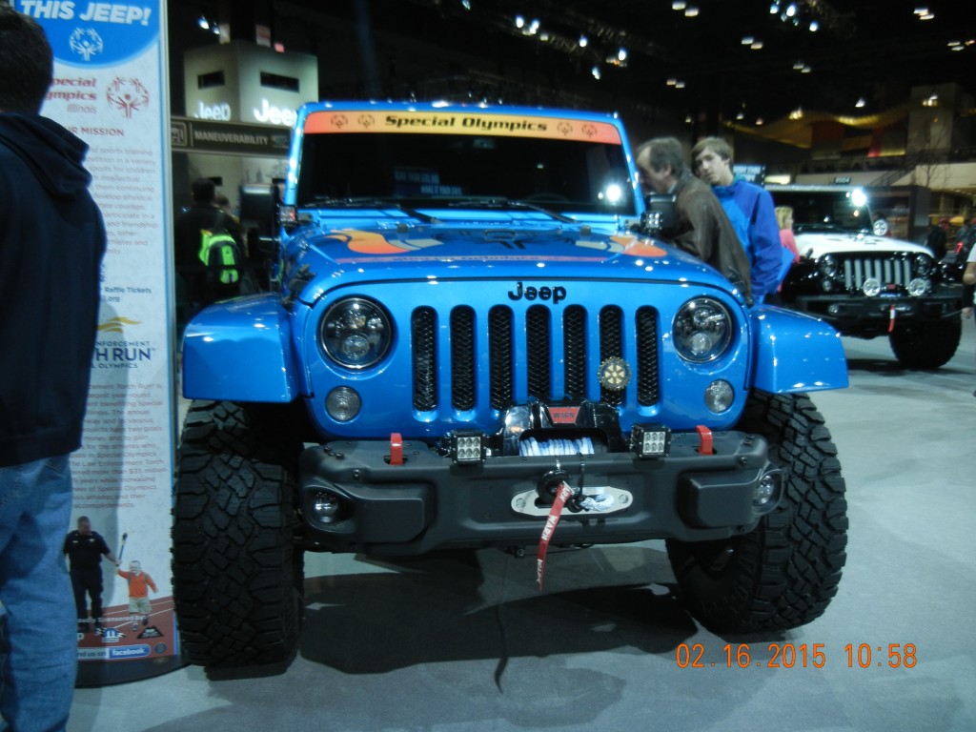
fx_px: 846
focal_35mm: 30
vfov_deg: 46.8
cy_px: 366
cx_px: 488
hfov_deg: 60.0
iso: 282
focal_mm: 5.4
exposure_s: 1/57.3
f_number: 3.5
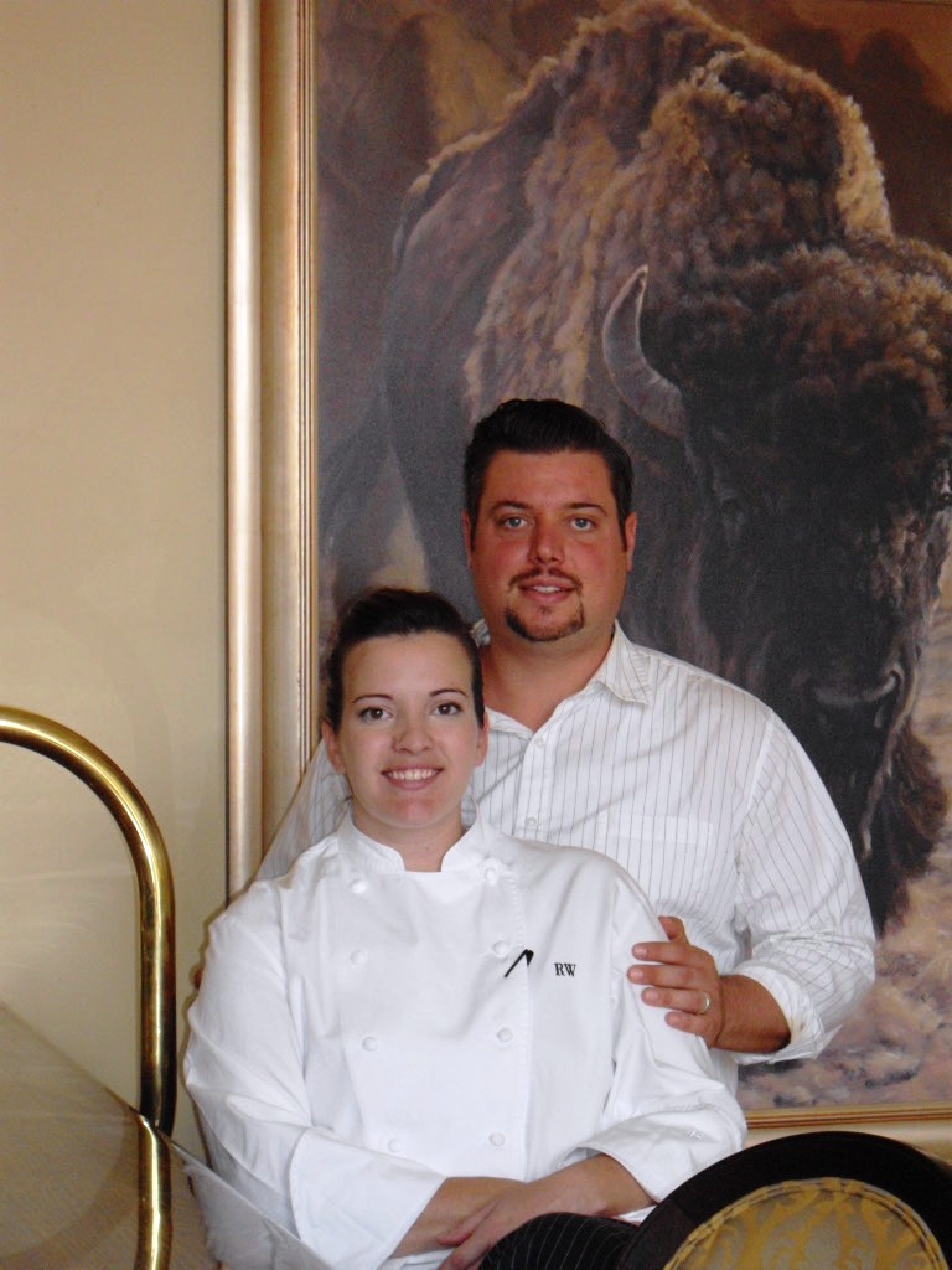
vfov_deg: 21.3
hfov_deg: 16.1
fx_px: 3374
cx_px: 476
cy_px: 635
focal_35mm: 92
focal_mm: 19.4
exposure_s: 1/100
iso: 400
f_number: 4.8
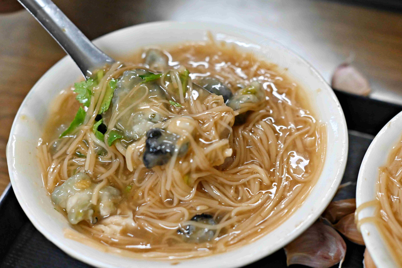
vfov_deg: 18.2
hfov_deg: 27.0
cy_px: 134
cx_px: 201
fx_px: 837
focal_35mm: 75
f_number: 3.2
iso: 1600
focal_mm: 50
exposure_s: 1/200
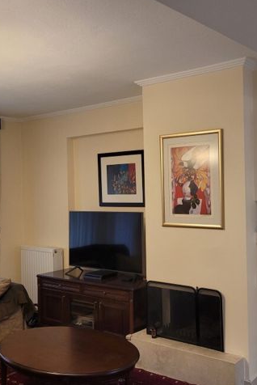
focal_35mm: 40
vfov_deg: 48.4
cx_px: 170
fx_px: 428
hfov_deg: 33.2
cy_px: 193
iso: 250
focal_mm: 5.4
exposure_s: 1/50
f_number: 1.8
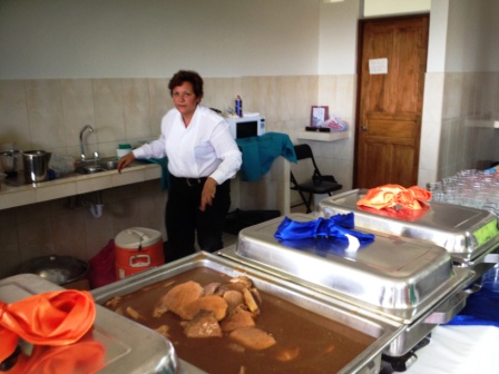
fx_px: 505
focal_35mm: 35
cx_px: 250
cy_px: 187
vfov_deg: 40.7
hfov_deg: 52.6
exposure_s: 1/20
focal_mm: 4.28
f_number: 2.4
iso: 80
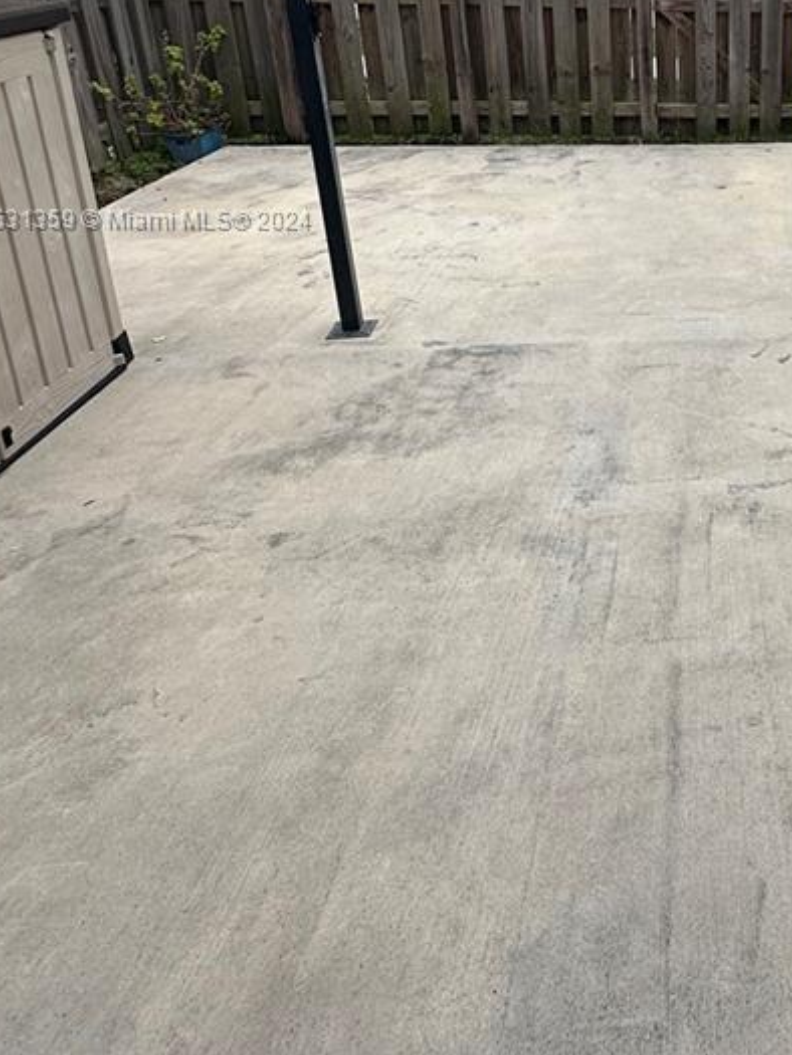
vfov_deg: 53.3
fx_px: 976
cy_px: 221
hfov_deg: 37.8
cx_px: 846
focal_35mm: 32
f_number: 2.2
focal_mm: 2.22
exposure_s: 1/284
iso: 40
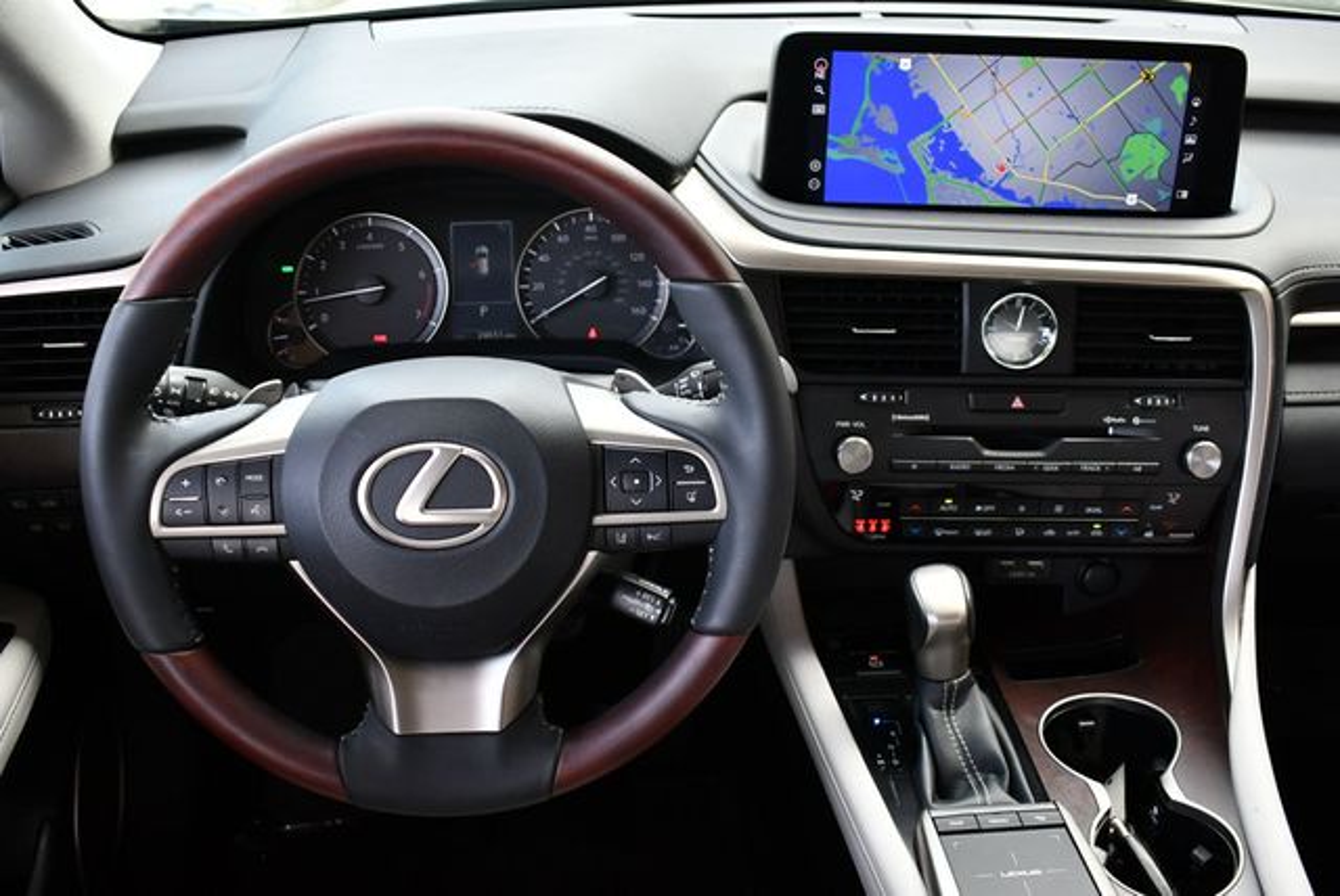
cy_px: 448
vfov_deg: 36.9
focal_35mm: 36
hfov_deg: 53.1
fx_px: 1341
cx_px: 670
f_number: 3.5
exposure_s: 1/250
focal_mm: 18
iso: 720
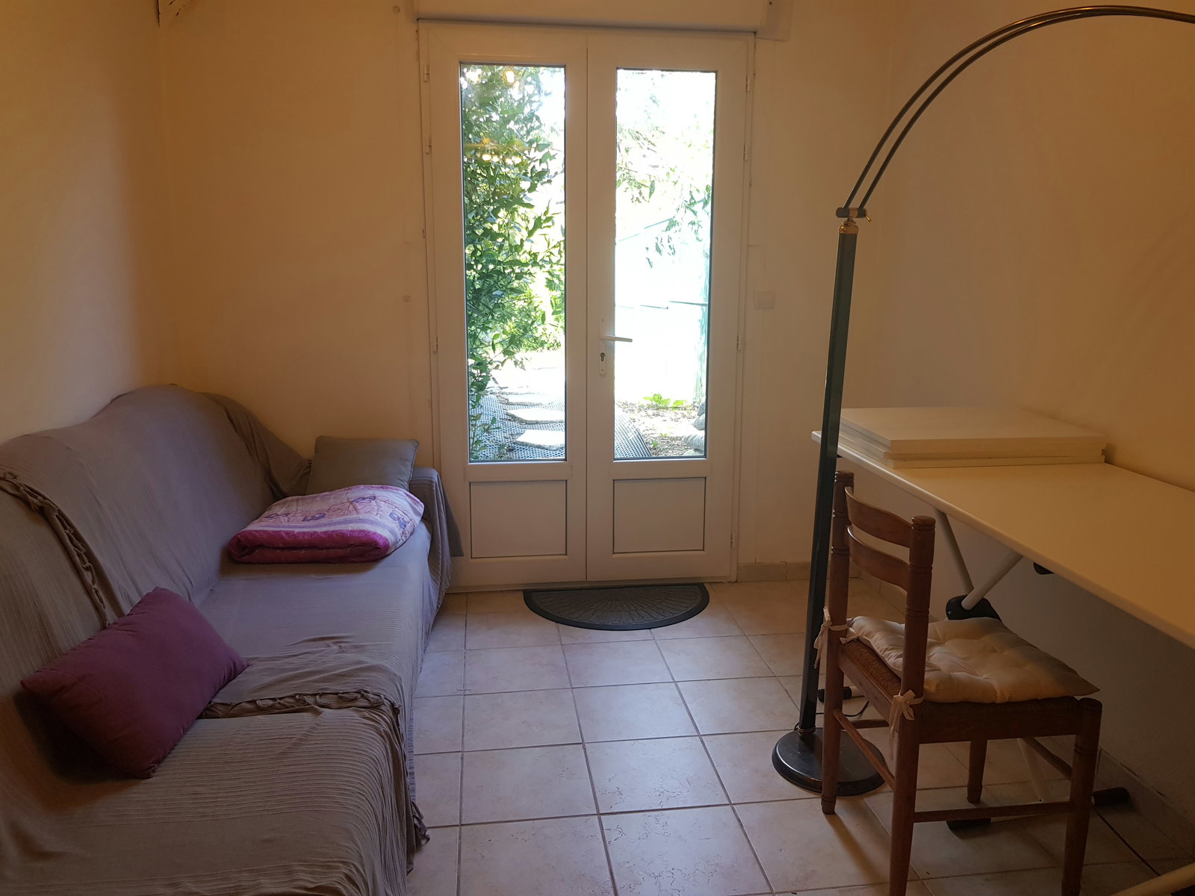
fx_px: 898
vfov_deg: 53.1
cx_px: 598
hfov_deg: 67.3
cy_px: 448
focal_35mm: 26
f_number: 1.7
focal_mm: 4.2
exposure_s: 1/50
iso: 64
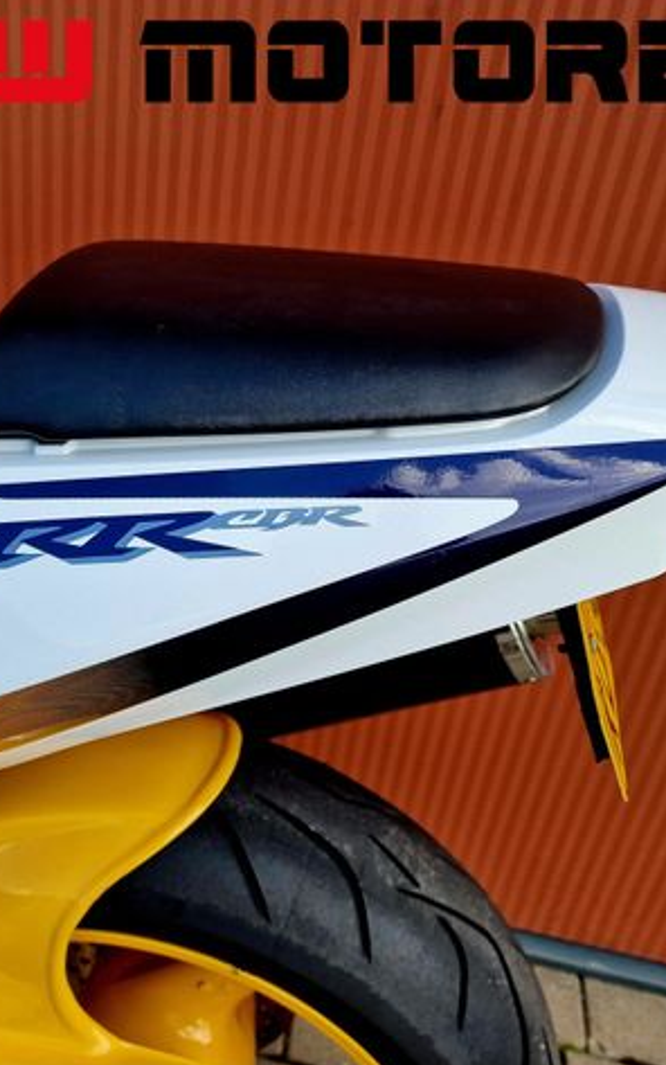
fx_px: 957
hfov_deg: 37.6
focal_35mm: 33
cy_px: 531
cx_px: 182
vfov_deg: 58.1
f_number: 1.8
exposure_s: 1/303
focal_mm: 6.4
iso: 50
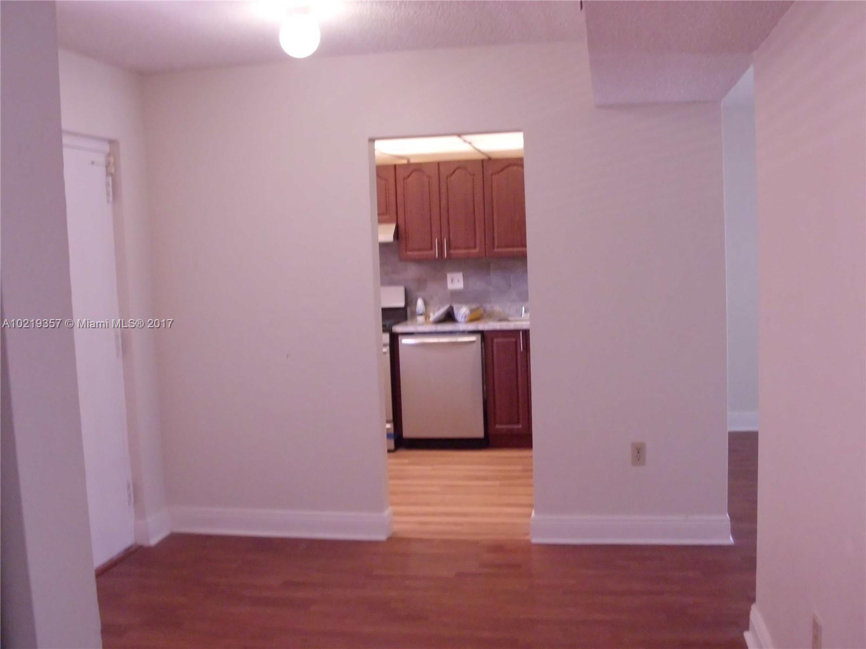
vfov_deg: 39.7
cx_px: 433
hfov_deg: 51.4
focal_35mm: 36
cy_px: 324
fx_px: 901
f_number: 2.9
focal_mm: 6.3
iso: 400
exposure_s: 1/60
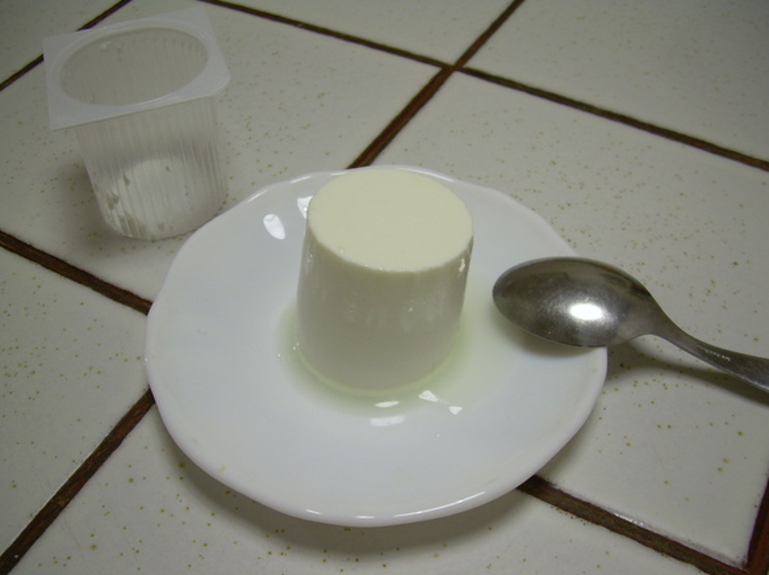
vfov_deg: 36.8
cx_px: 379
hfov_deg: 47.9
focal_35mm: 39
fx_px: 866
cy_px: 282
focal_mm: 6.3
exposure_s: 1/10.4
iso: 50
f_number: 2.8
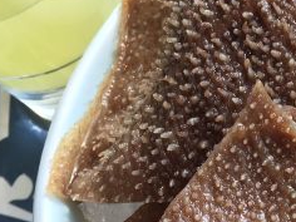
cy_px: 211
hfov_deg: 20.5
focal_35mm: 86
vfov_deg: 16.9
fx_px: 735
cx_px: 401
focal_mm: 4.15
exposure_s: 1/108
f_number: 2.2
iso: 25
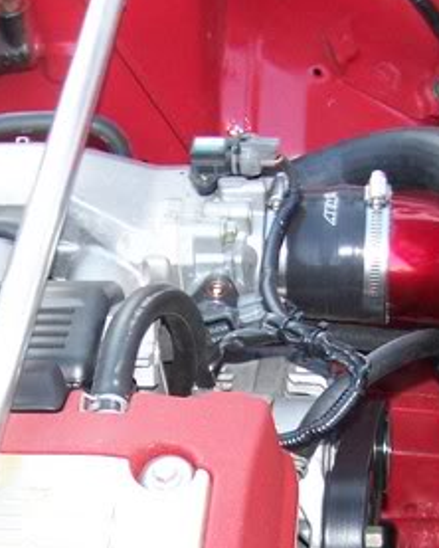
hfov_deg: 14.4
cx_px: 180
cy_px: 511
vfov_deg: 17.6
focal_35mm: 107
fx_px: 1736
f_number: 2.8
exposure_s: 1/80
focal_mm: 6.3
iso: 200
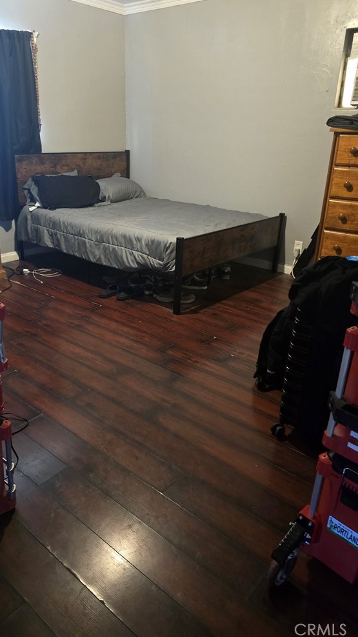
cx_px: 164
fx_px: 439
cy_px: 308
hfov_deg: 44.3
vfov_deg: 71.9
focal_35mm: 26
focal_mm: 6.3
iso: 1250
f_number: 1.7
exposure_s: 1/40
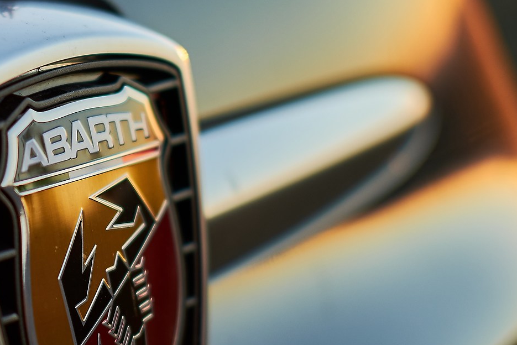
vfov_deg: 10.1
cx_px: 83
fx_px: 1954
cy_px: 211
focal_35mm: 136
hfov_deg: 15.0
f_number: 2
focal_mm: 35
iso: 160
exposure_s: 1/340
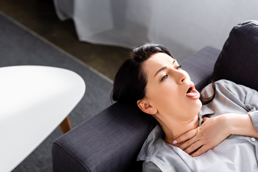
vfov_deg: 27.0
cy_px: 86
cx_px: 129
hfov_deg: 39.6
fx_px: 358
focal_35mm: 50
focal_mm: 50
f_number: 3.2
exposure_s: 1/200
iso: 100
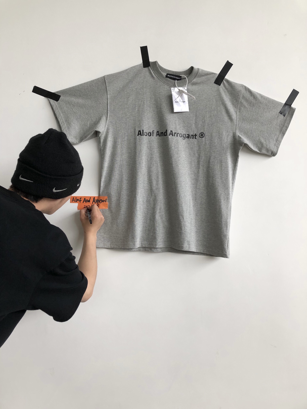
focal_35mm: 28
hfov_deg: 49.7
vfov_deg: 63.4
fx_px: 331
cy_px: 204
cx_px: 154
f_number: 1.8
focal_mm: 4
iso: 25
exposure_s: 1/40
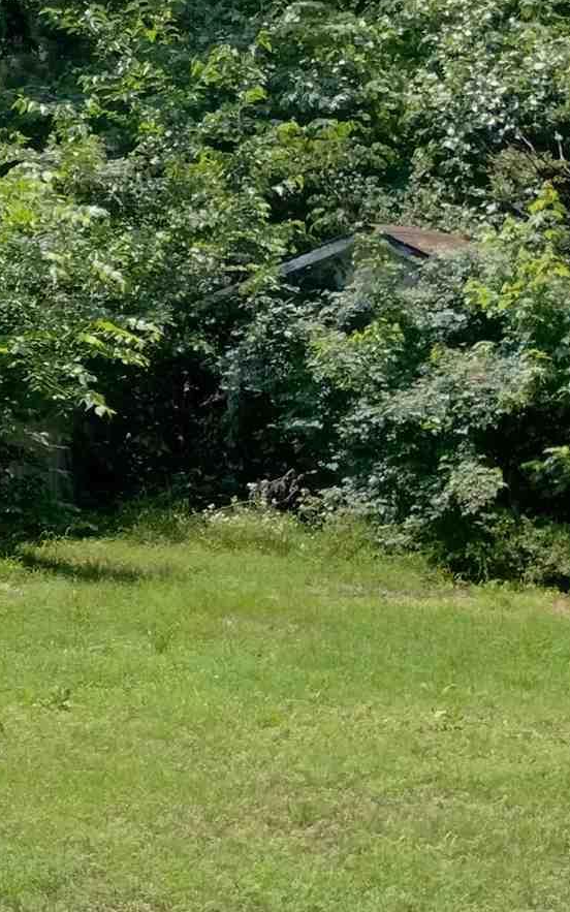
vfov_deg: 20.2
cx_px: -842
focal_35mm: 103
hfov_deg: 10.7
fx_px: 2560
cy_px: 358
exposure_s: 1/799
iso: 100
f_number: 1.8
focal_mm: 4.27
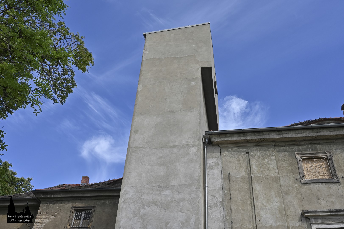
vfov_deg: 38.3
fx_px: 329
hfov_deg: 55.1
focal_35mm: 34
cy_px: 114
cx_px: 172
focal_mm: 34.5
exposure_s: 1/400
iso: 200
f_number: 10
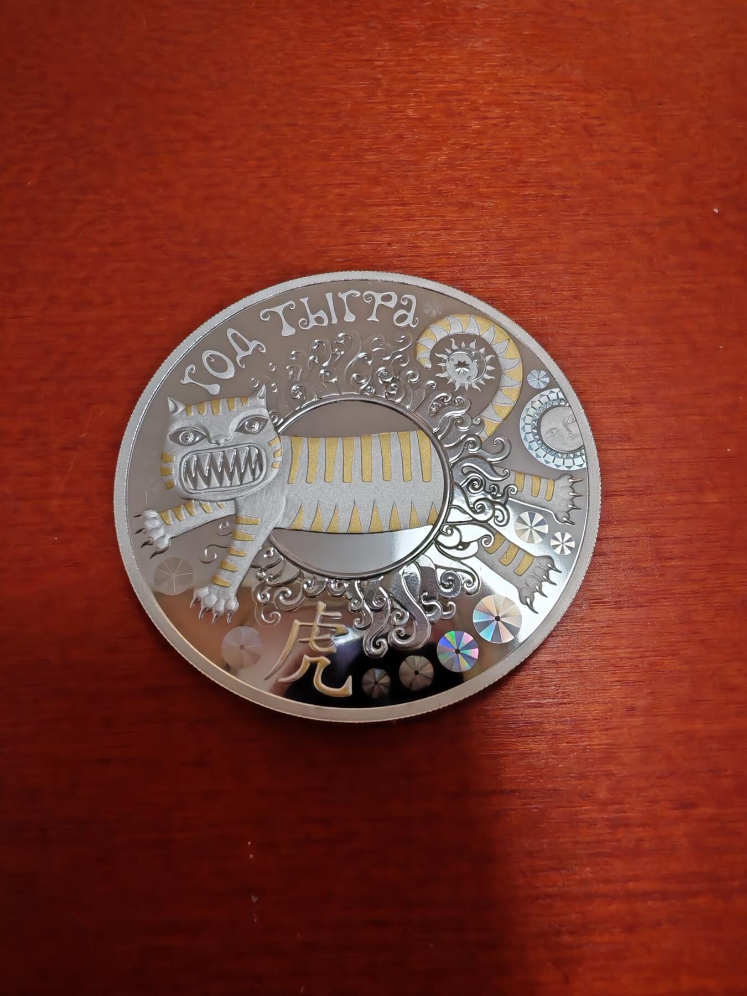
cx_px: 374
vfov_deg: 67.3
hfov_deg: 53.1
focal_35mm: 26
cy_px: 498
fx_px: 748
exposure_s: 1/33
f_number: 2.2
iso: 100
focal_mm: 1.96
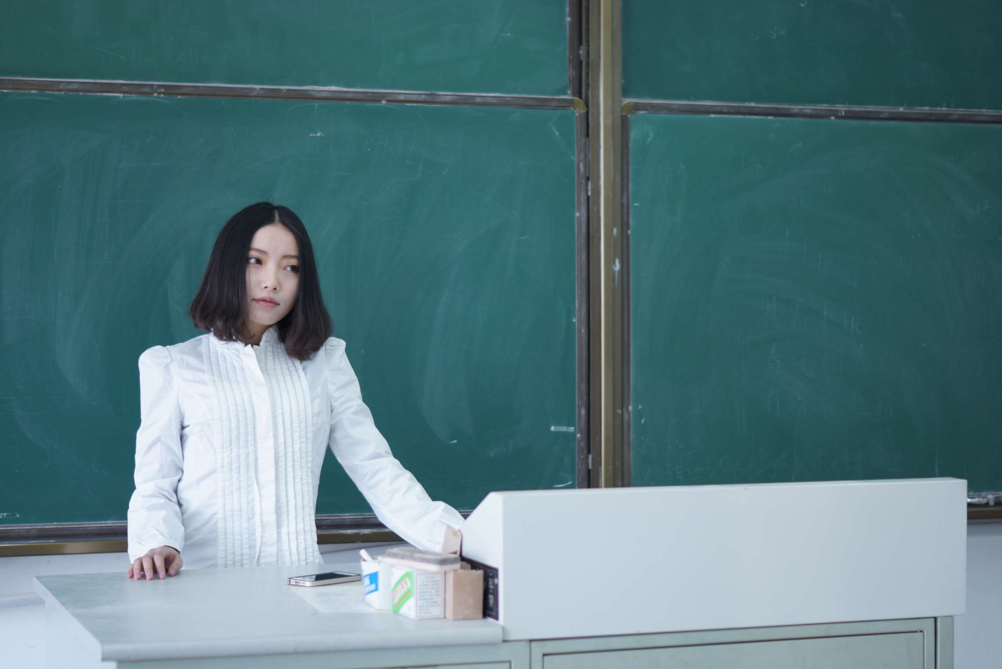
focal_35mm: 75
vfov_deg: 18.2
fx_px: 2088
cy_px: 334
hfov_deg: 27.0
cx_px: 501
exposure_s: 1/80
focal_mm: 50
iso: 100
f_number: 2
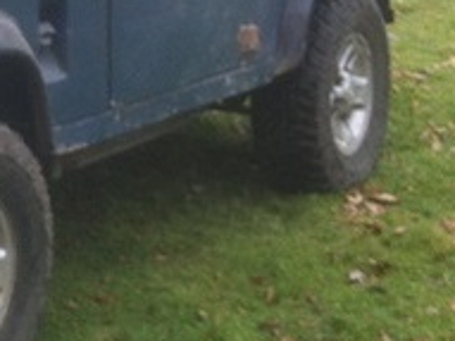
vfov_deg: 12.5
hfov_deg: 15.9
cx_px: -162
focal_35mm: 117
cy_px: 8
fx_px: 1537
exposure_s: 1/60
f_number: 2.8
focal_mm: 3.85
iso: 100
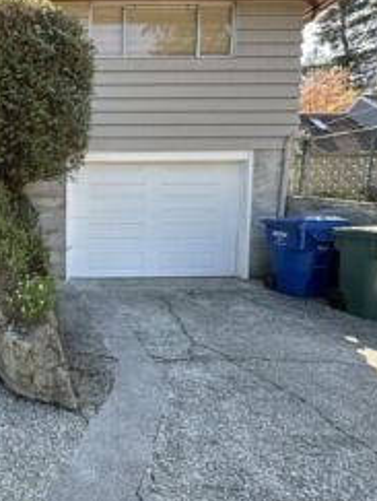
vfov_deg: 73.7
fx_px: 333
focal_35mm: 23
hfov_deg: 49.1
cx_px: 6
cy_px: 231
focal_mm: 2.22
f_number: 2.2
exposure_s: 1/138
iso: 40
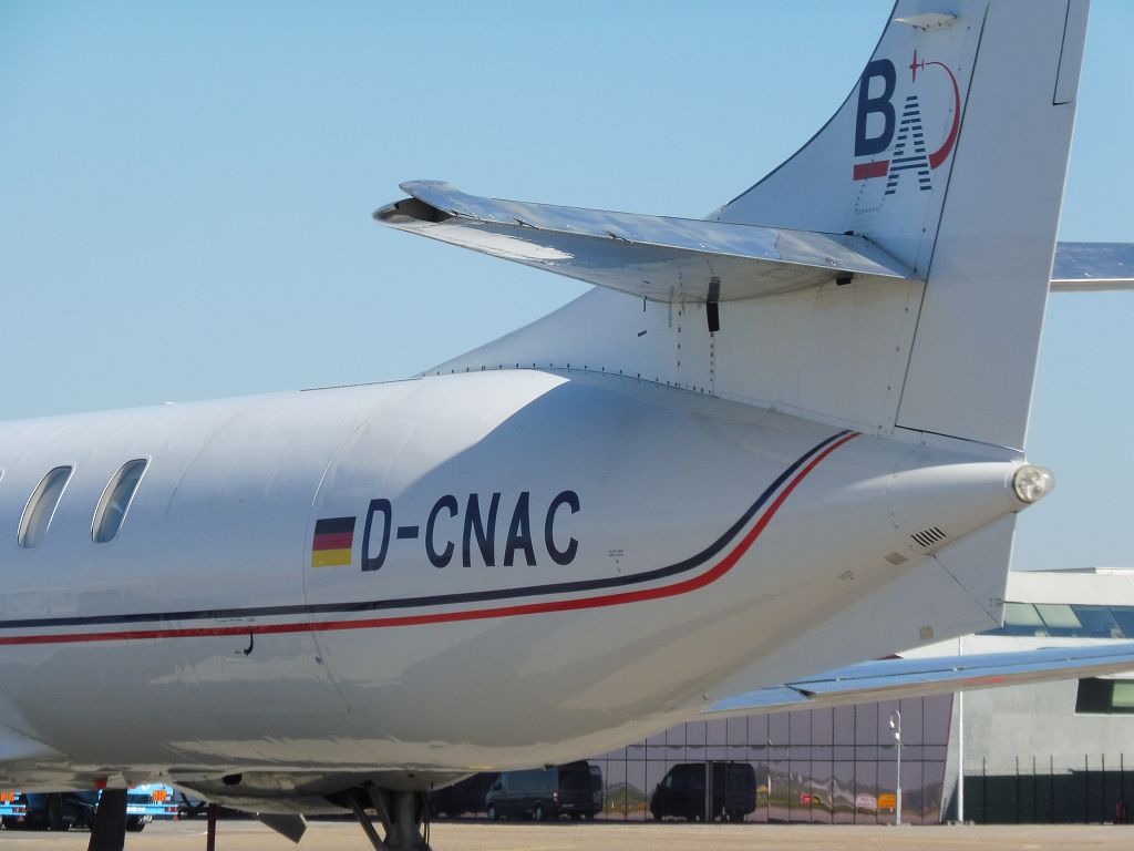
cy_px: 426
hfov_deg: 9.2
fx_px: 7011
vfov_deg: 6.9
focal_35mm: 214
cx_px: 567
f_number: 7.1
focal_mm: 38.2
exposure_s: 1/320
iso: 100
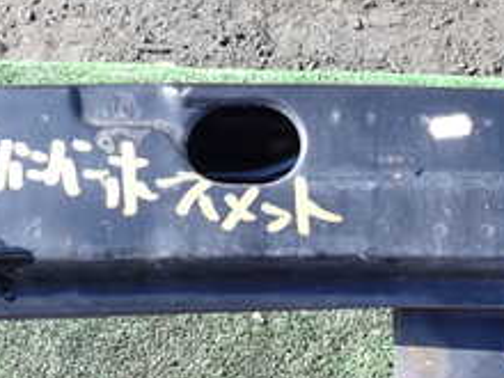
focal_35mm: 82
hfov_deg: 23.2
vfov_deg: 18.0
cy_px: 229
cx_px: 454
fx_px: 1194
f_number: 3.2
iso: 100
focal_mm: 5.4
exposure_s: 1/200
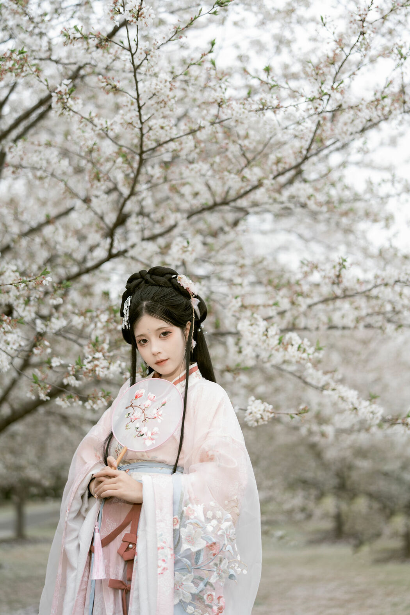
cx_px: 205
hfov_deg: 27.0
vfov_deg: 39.6
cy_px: 308
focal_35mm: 50
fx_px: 854
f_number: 1.4
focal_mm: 50
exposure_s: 1/800
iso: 100
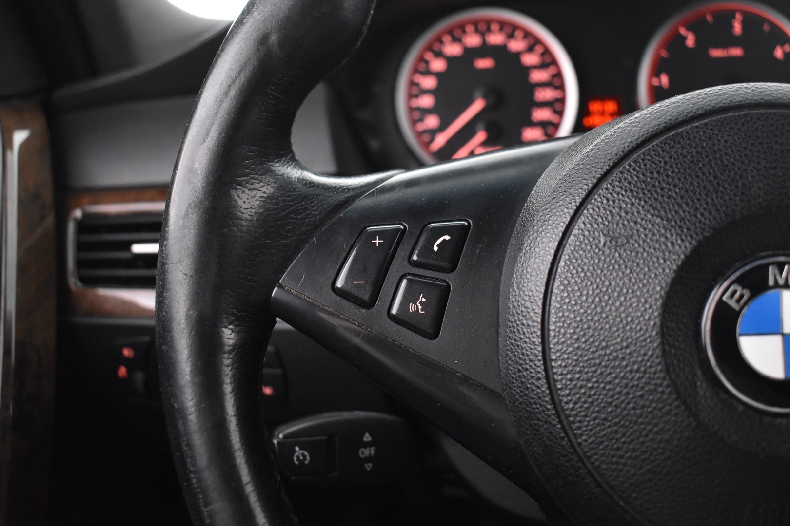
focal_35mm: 39
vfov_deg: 34.2
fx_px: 856
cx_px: 395
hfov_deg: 49.6
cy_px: 263
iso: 3200
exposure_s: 1/20
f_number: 4
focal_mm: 26
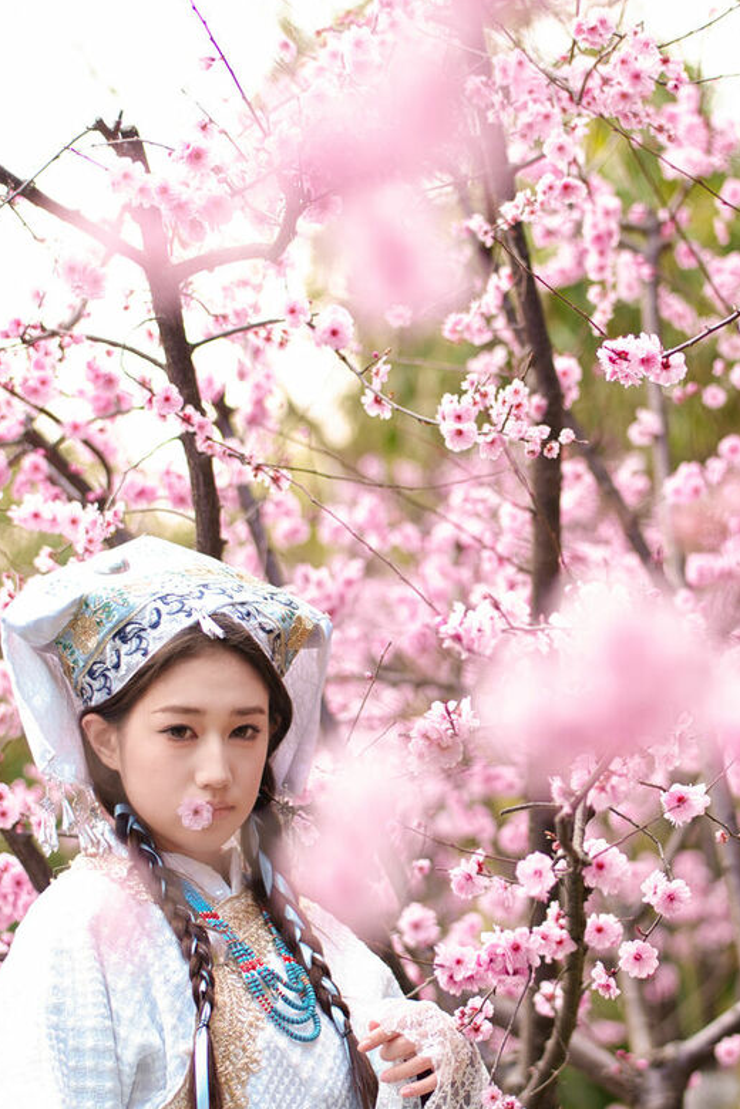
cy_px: 625
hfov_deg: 13.5
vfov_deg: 20.2
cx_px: 500
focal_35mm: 101
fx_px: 3114
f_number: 1.6
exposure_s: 1/320
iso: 100
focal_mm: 50
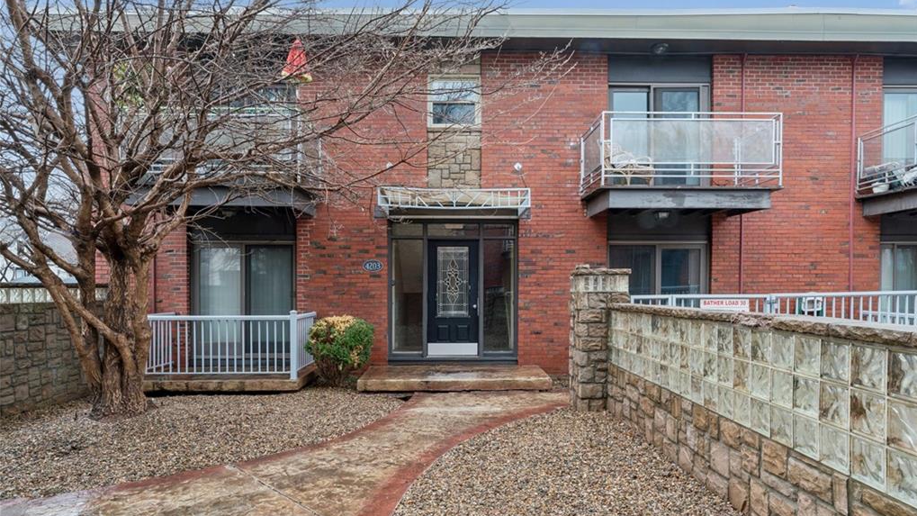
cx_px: 460
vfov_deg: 53.7
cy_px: 221
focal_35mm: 21
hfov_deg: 84.3
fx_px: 507
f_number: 22
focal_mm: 19.8
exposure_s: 1.6
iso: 100
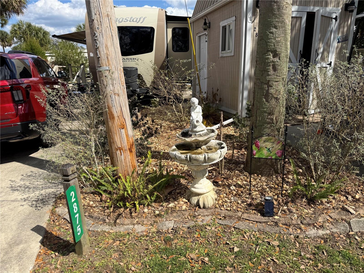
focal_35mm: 24
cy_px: 136
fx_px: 252
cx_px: 182
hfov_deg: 71.6
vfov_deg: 56.8
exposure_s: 1/3953
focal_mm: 6.76
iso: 80
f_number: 1.78
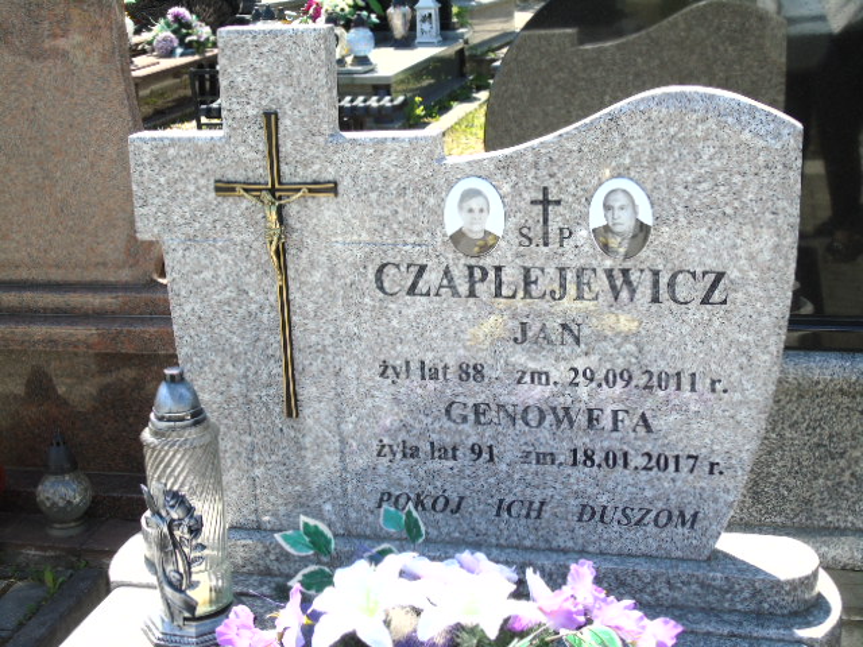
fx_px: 1346
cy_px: 324
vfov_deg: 27.0
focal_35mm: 54
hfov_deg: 35.5
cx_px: 432
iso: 80
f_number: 4.3
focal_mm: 9.6
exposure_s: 1/200
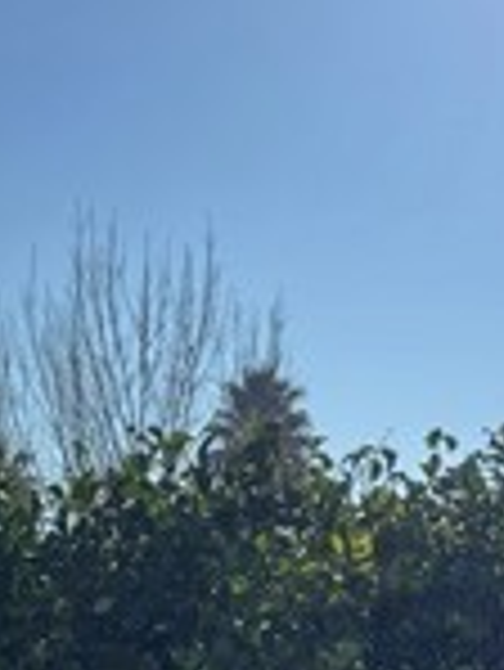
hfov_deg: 14.3
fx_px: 1997
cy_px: 1034
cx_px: 63
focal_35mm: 103
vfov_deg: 17.1
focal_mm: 6.76
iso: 80
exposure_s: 1/7937
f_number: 1.78
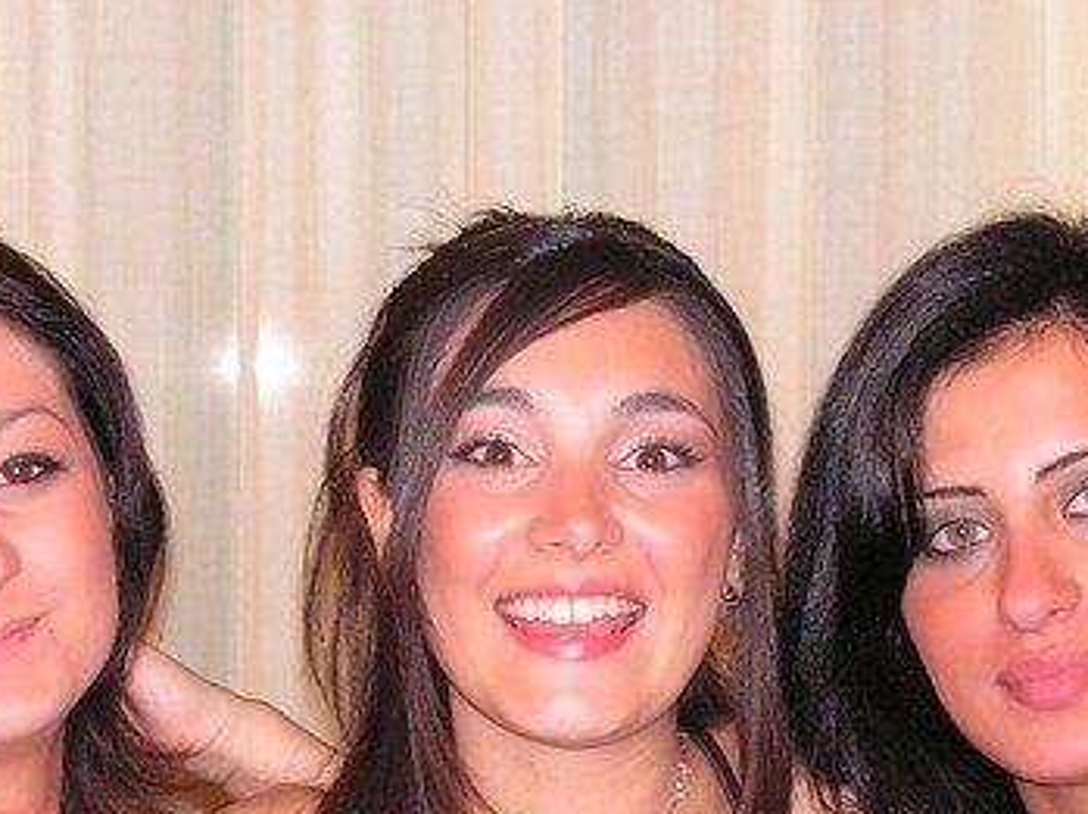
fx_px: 4396
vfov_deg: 10.5
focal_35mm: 140
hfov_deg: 14.1
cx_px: 505
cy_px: 826
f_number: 3.3
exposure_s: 1/60
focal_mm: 10.2
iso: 200
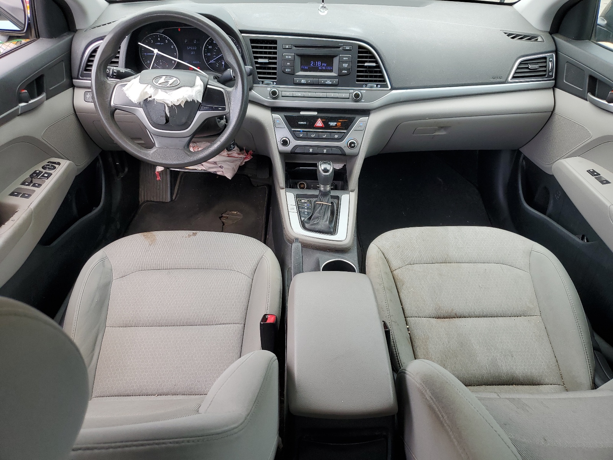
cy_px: 230
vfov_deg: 53.1
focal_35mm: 26
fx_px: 460
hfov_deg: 67.3
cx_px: 306
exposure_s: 1/204
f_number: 1.5
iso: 50
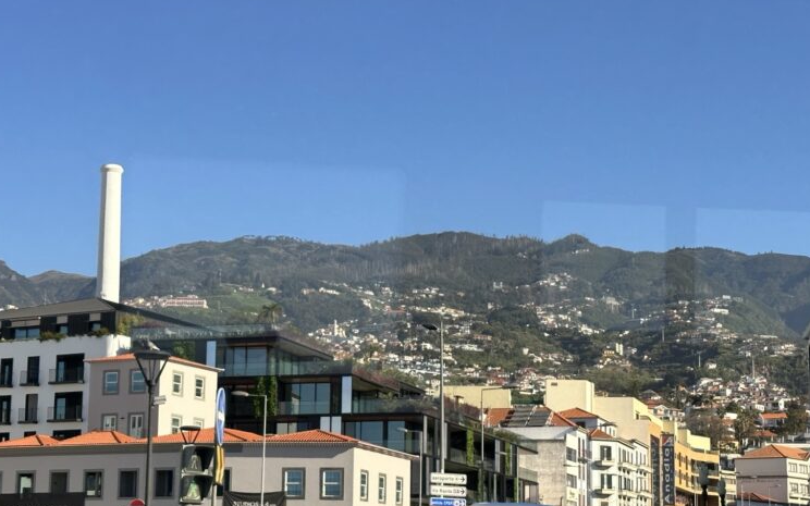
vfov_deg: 18.6
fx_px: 1545
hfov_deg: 29.4
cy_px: 338
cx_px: 405
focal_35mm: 70
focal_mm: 6.86
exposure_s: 1/2252
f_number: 1.78
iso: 64
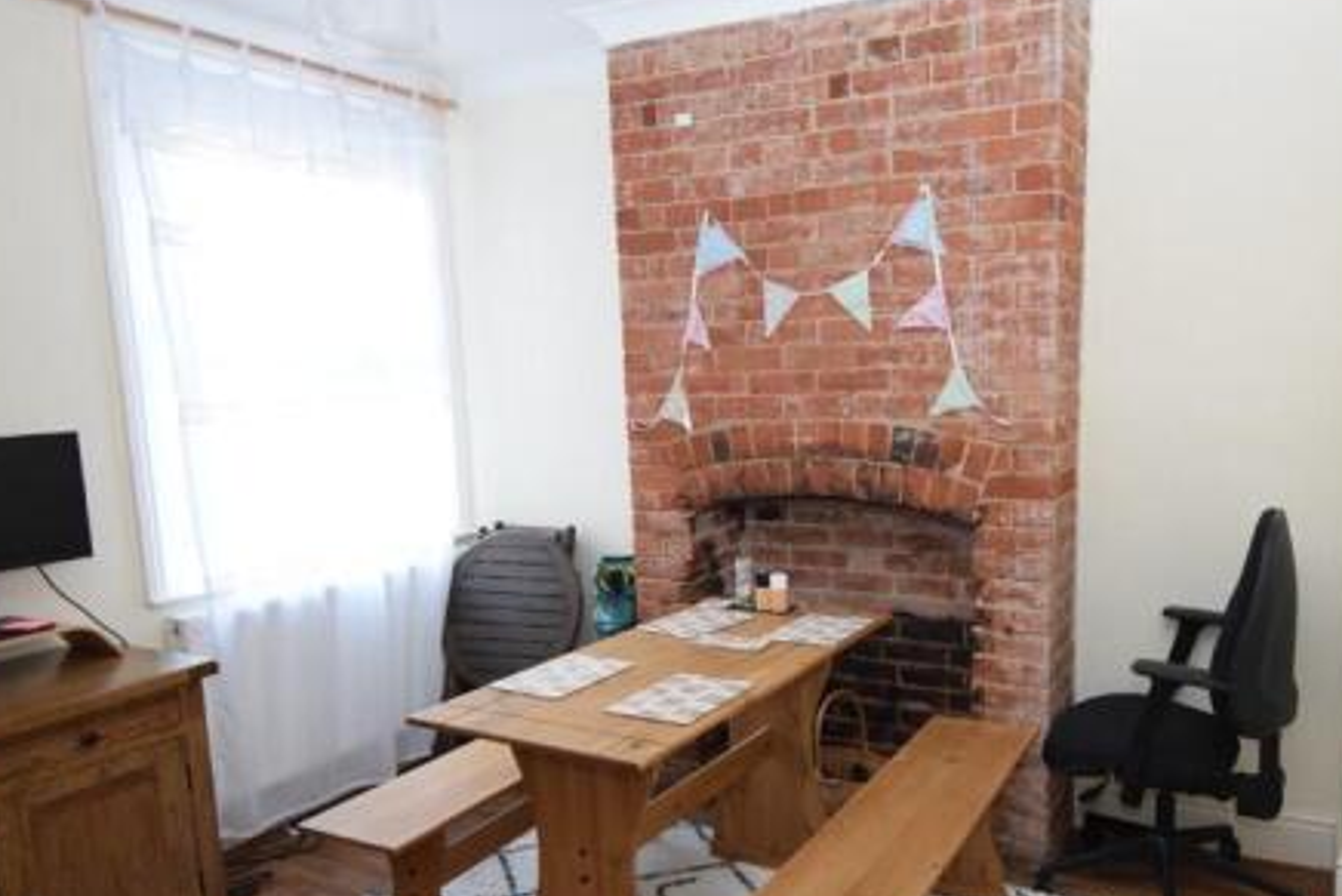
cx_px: 766
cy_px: 525
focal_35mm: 27
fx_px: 1007
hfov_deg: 67.0
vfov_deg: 47.8
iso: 2200
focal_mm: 12
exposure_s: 1/60
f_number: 4
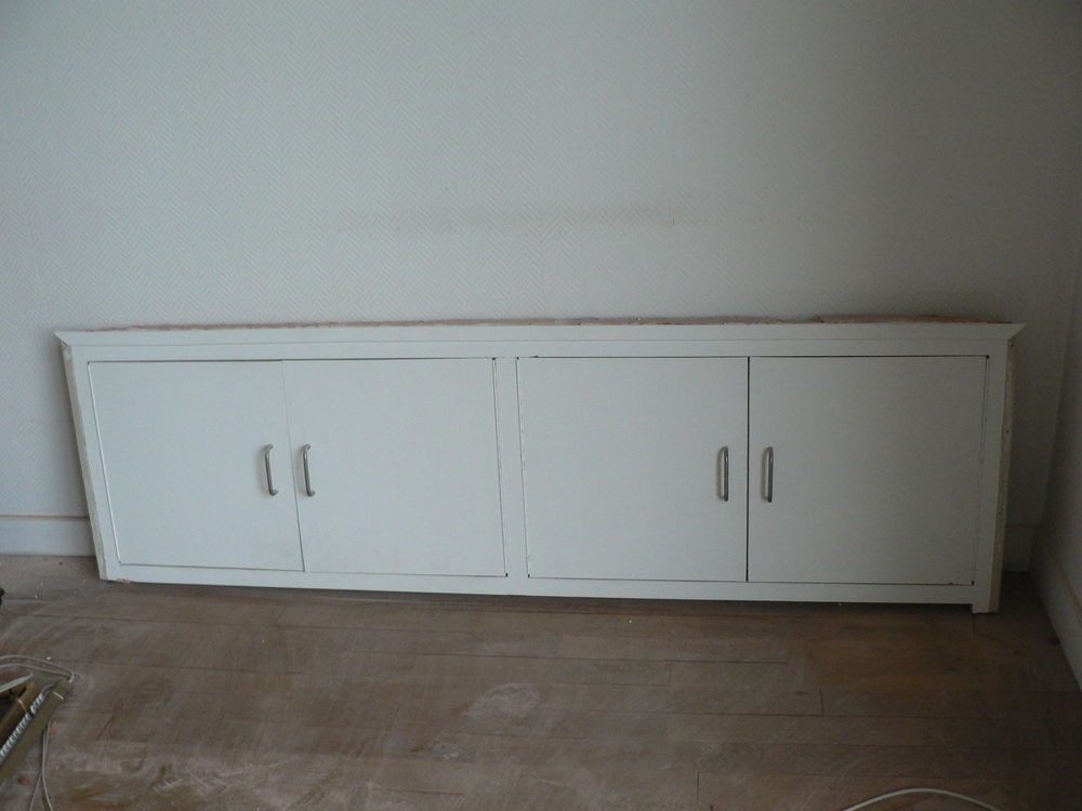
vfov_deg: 39.7
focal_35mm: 36
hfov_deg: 51.4
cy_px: 406
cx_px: 541
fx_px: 1125
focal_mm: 6
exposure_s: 1/15
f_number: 2.8
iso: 200
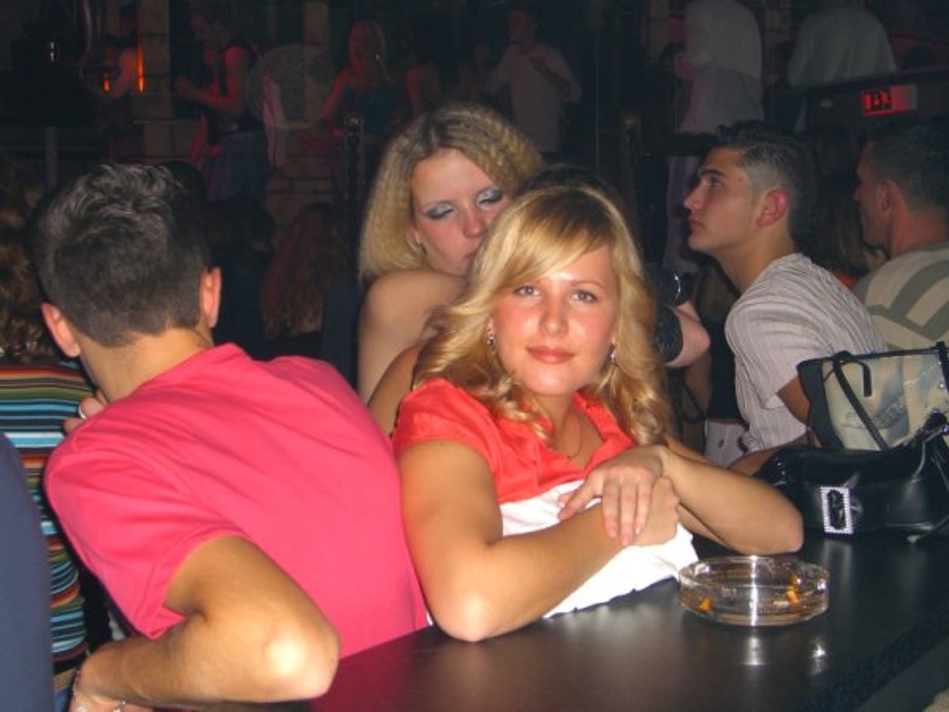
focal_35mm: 57
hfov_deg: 33.8
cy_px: 356
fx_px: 1563
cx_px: 474
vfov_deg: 25.7
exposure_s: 1/60
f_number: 3.6
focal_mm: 11.8
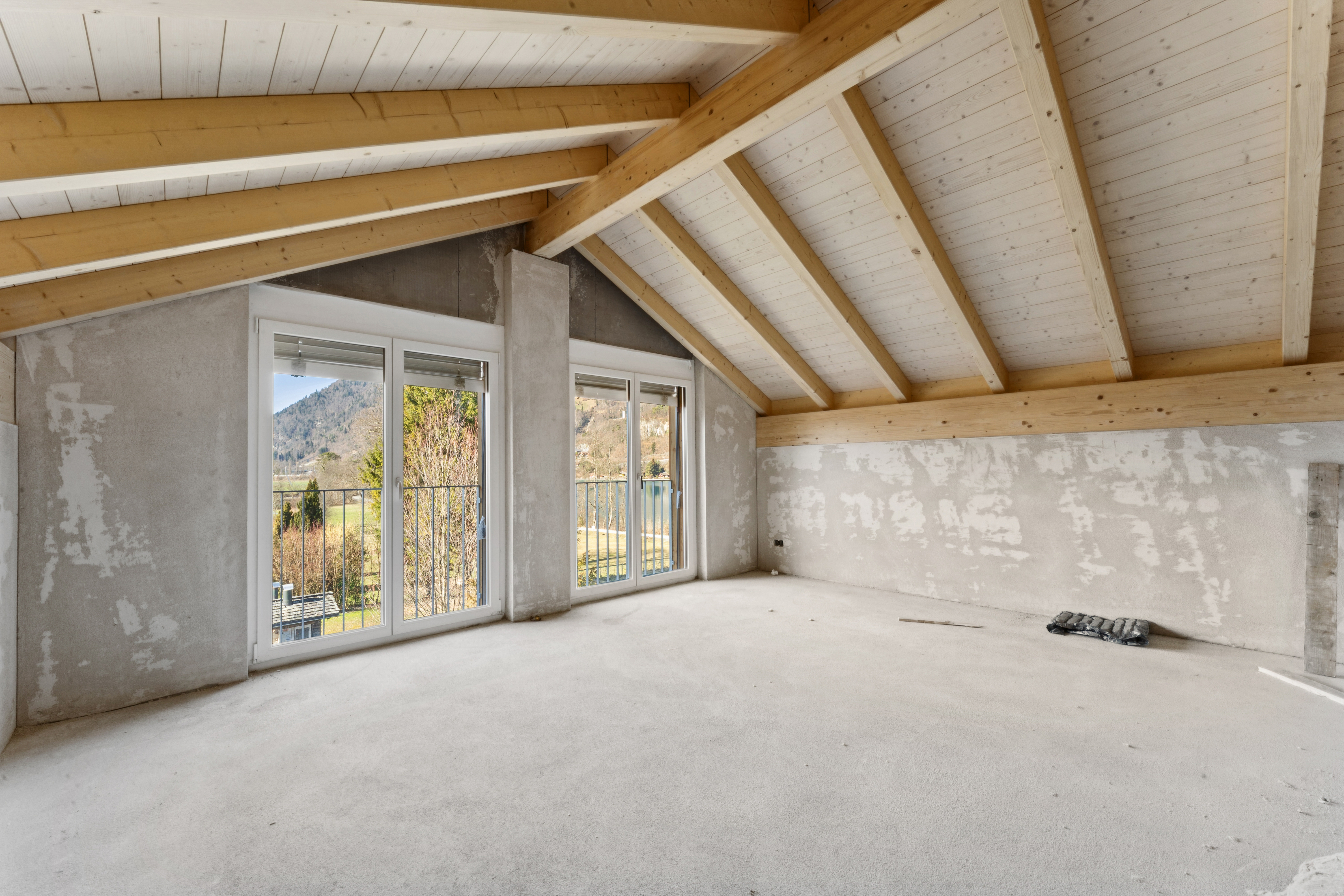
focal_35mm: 14
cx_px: 672
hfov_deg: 104.3
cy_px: 448
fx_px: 523
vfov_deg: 81.2
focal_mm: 14
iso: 100
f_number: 22
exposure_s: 1.3
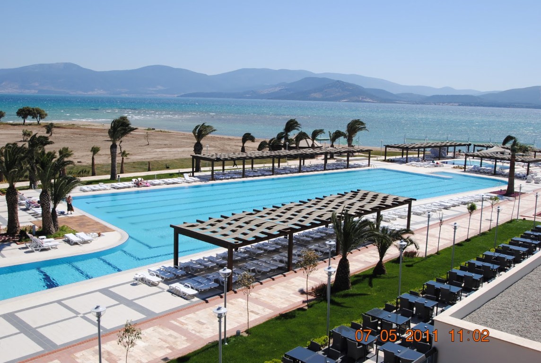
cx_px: 270
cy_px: 182
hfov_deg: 53.0
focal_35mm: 36
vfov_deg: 37.0
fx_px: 542
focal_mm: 24
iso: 100
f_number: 9
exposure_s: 1/320
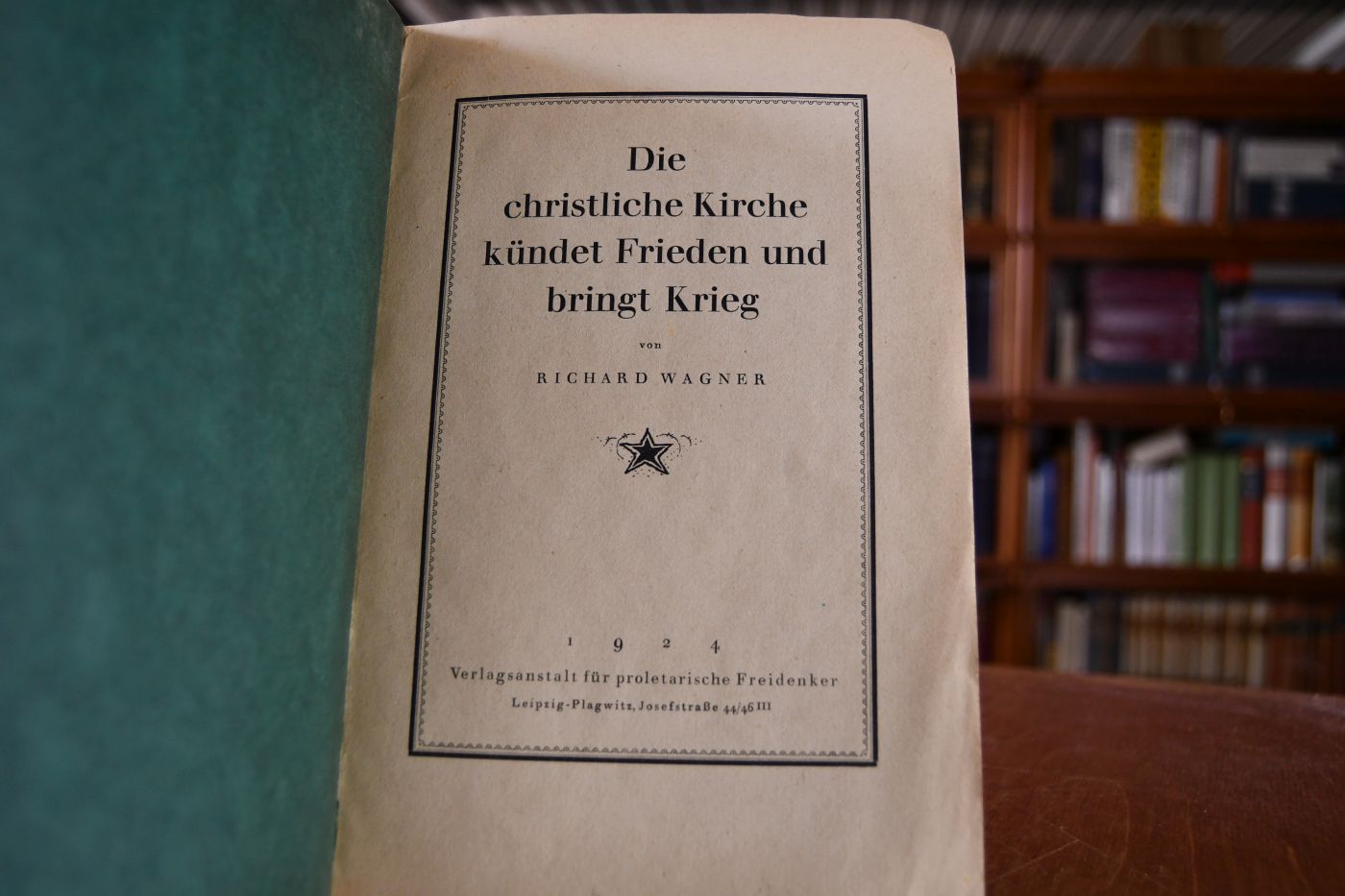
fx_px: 1233
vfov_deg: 40.0
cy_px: 448
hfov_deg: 57.2
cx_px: 672
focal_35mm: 33
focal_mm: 22
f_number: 3.5
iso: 800
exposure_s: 1/160
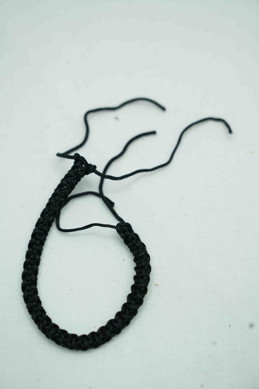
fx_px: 1133
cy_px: 194
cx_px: 130
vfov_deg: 19.5
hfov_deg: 13.0
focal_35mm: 105
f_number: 5.6
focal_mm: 105
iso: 160
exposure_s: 1/60
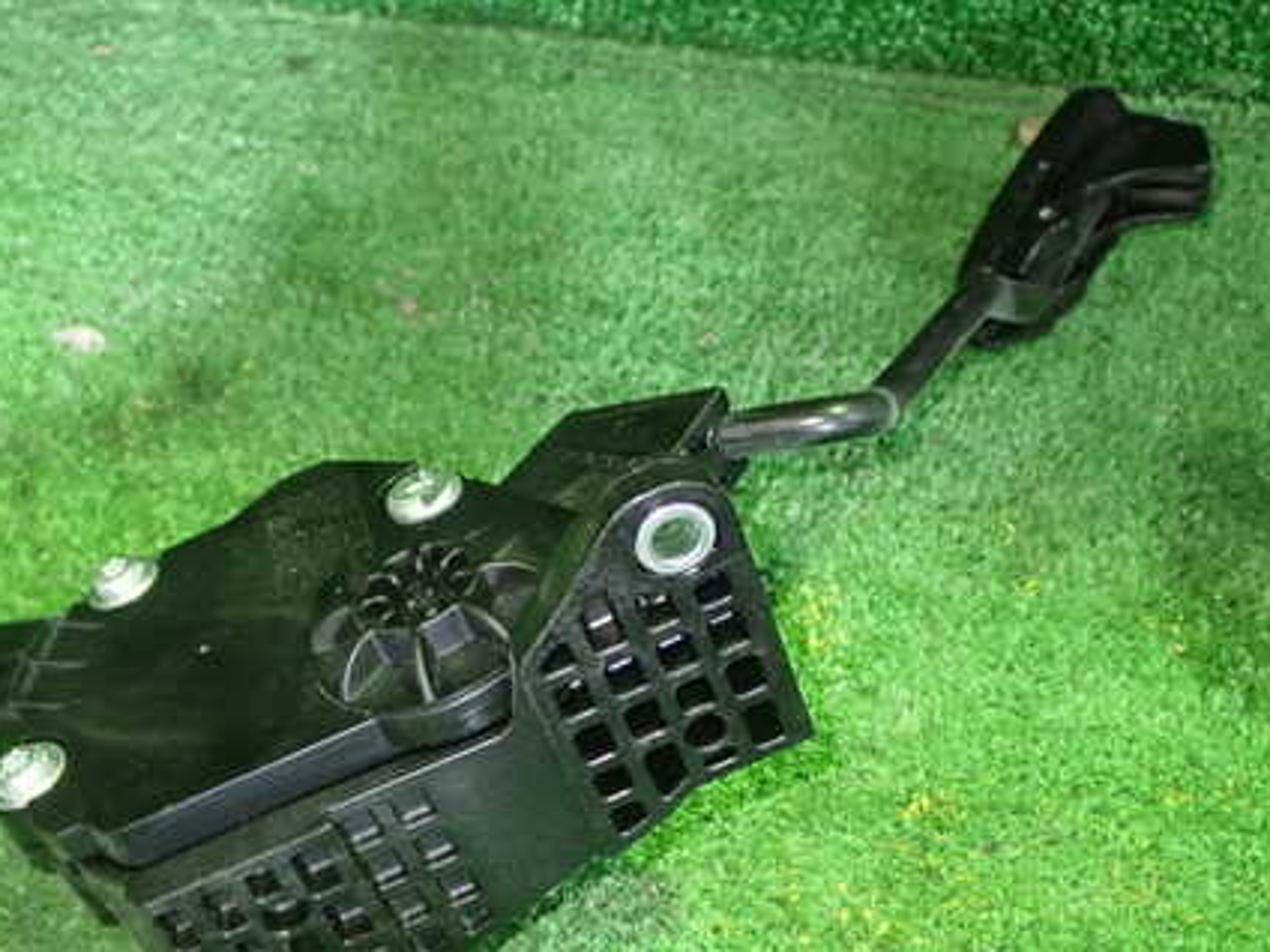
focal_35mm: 51
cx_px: 548
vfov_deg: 28.5
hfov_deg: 37.4
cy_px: 599
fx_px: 1871
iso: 800
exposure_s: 1/25
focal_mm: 6.37
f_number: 2.5
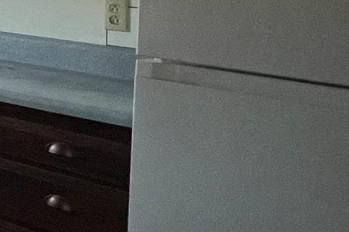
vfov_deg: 18.7
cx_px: -487
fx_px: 659
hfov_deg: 15.3
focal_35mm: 68
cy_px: -62
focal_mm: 1.57
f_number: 1.8
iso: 320
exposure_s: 1/60
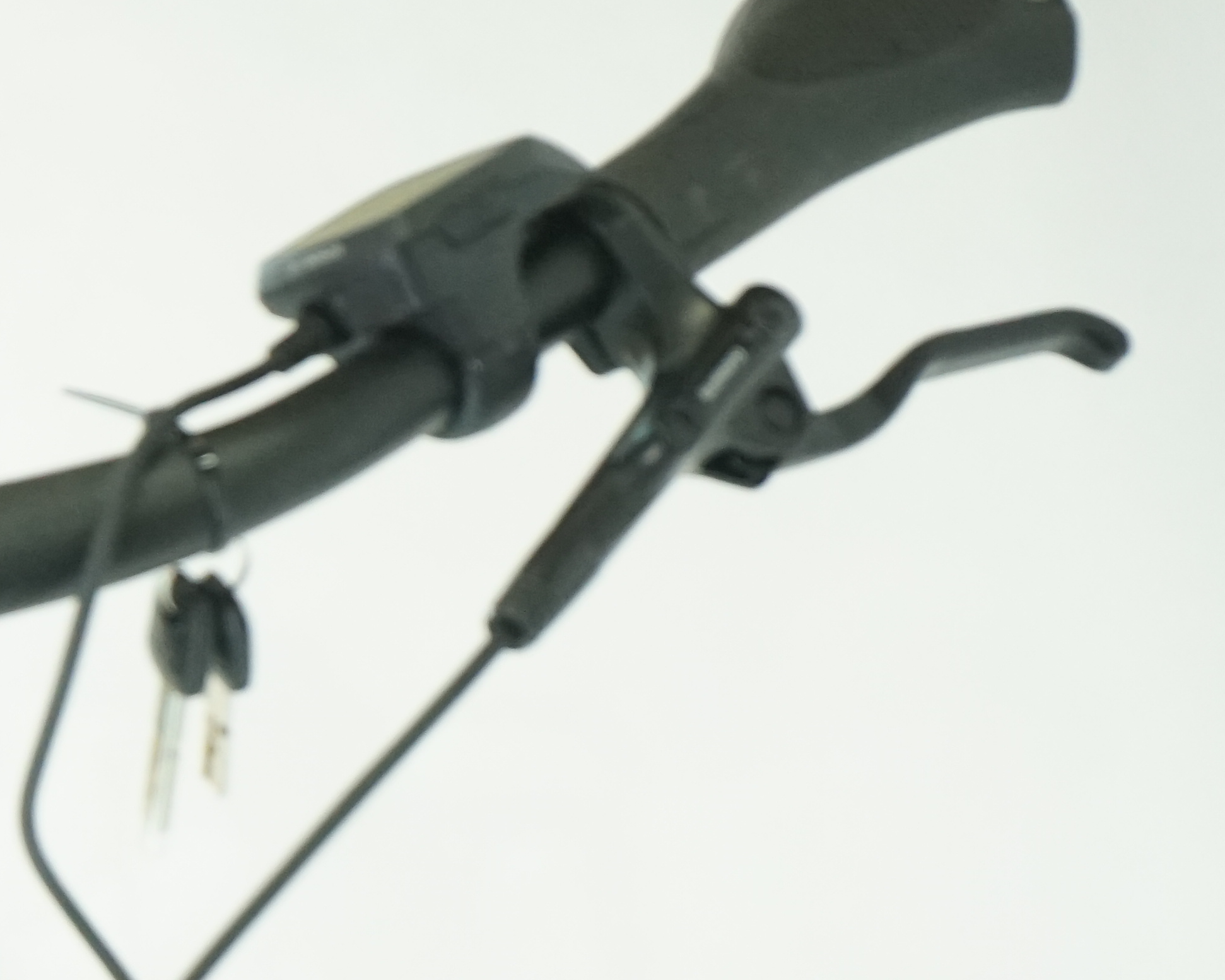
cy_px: 1125
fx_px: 7359
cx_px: -471
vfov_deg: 7.6
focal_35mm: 203
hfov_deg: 9.3
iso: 2500
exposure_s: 1/200
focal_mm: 70
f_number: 6.3
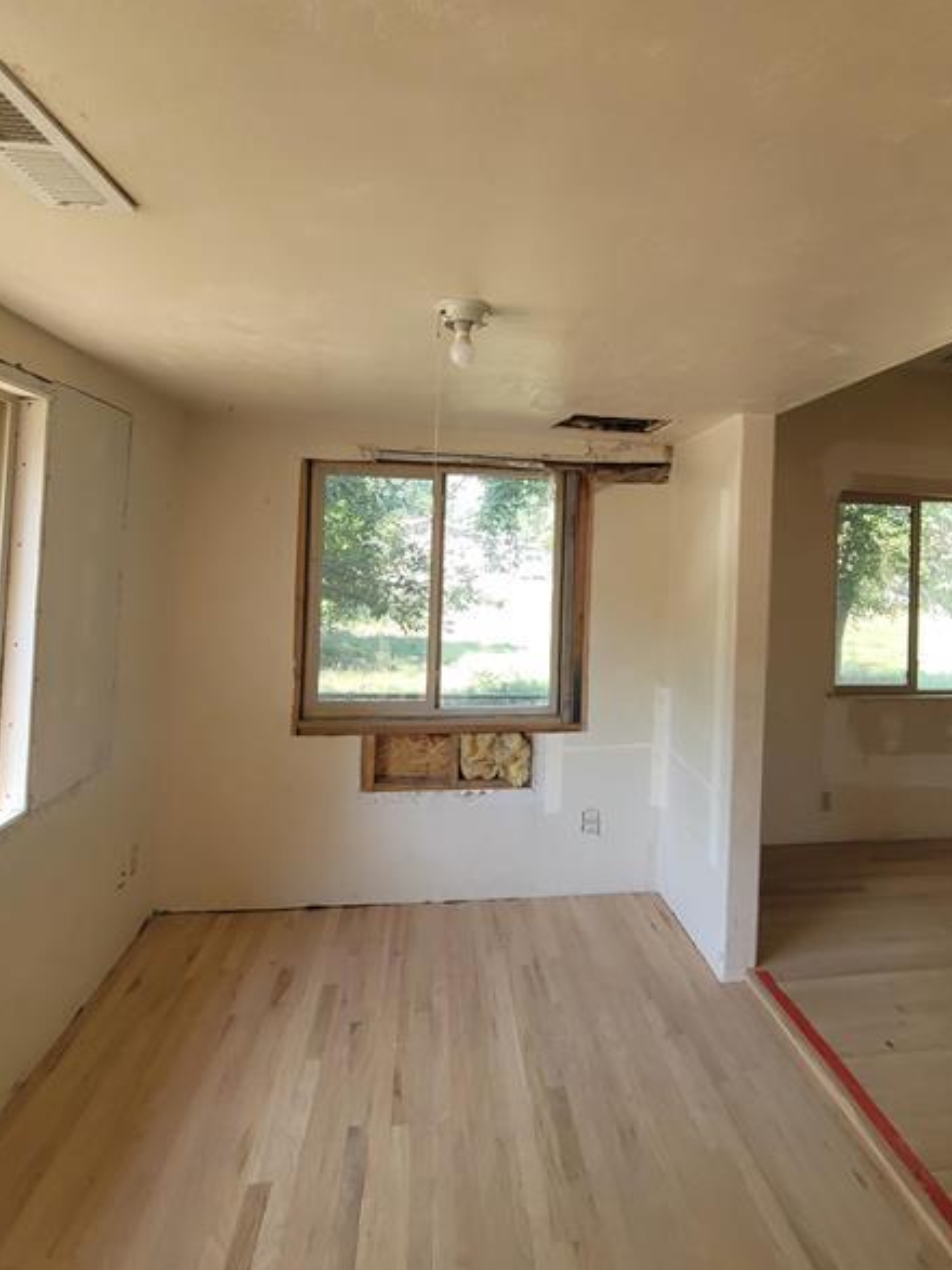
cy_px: 550
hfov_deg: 74.3
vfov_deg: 90.5
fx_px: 624
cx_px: 547
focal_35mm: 17
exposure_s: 1/120
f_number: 2.2
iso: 64
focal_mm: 2.2
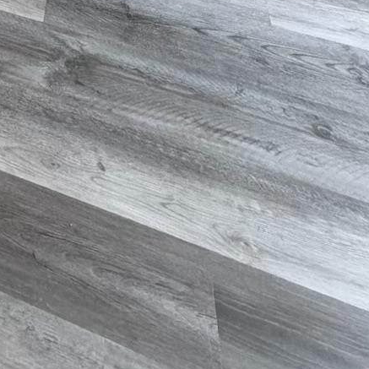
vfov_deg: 16.6
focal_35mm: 58
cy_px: -458
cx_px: -164
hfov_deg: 24.1
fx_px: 699
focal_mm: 2.22
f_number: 2.2
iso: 160
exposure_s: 1/120
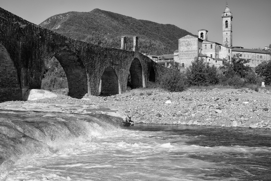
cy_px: 90
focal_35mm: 57
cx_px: 136
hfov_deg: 35.1
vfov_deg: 23.8
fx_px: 429
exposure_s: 1/320
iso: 100
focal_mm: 38
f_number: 8
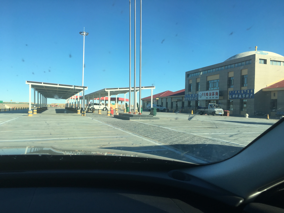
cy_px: 106
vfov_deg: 48.2
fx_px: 238
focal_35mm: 29
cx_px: 142
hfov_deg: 61.7
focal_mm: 4.15
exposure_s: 1/793
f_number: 2.2
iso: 25
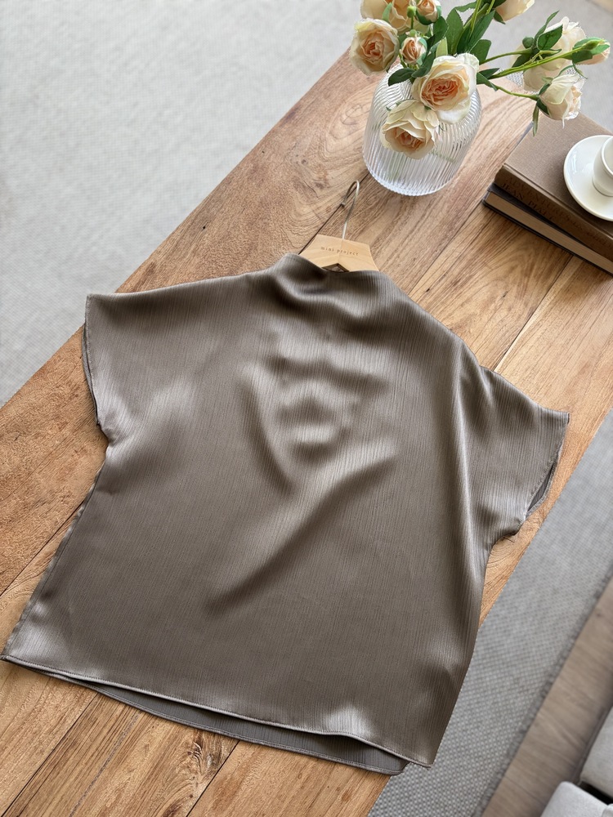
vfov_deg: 67.3
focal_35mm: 26
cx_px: 306
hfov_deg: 53.1
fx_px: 614
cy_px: 408
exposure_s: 1/121
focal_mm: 5.96
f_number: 1.6
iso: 80
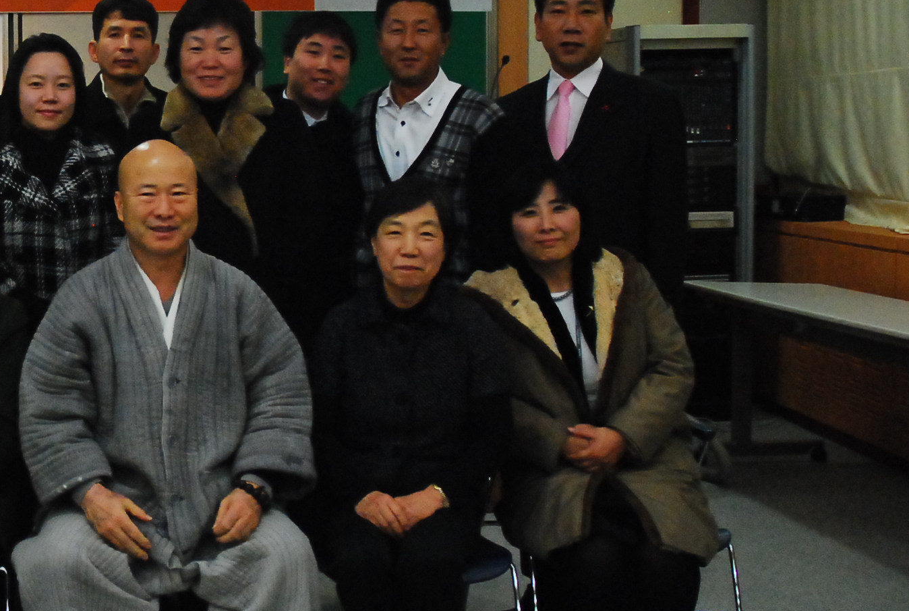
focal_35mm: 58
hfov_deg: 31.5
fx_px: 1468
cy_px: 221
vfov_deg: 23.4
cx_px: -26
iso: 1600
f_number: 3.5
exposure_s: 1/100
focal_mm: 18
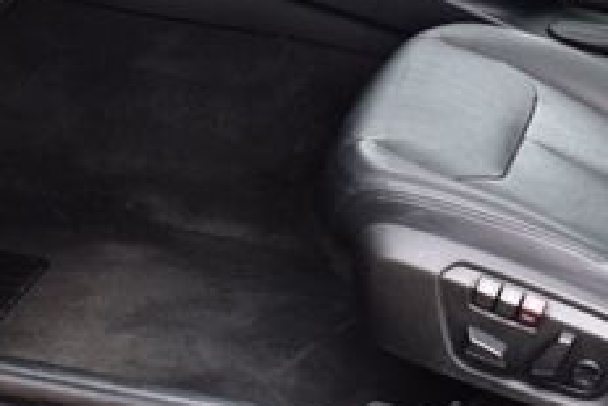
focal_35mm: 124
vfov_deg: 11.0
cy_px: -5
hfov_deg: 16.4
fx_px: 2095
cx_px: 482
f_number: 7.1
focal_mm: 30
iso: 400
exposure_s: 1/25
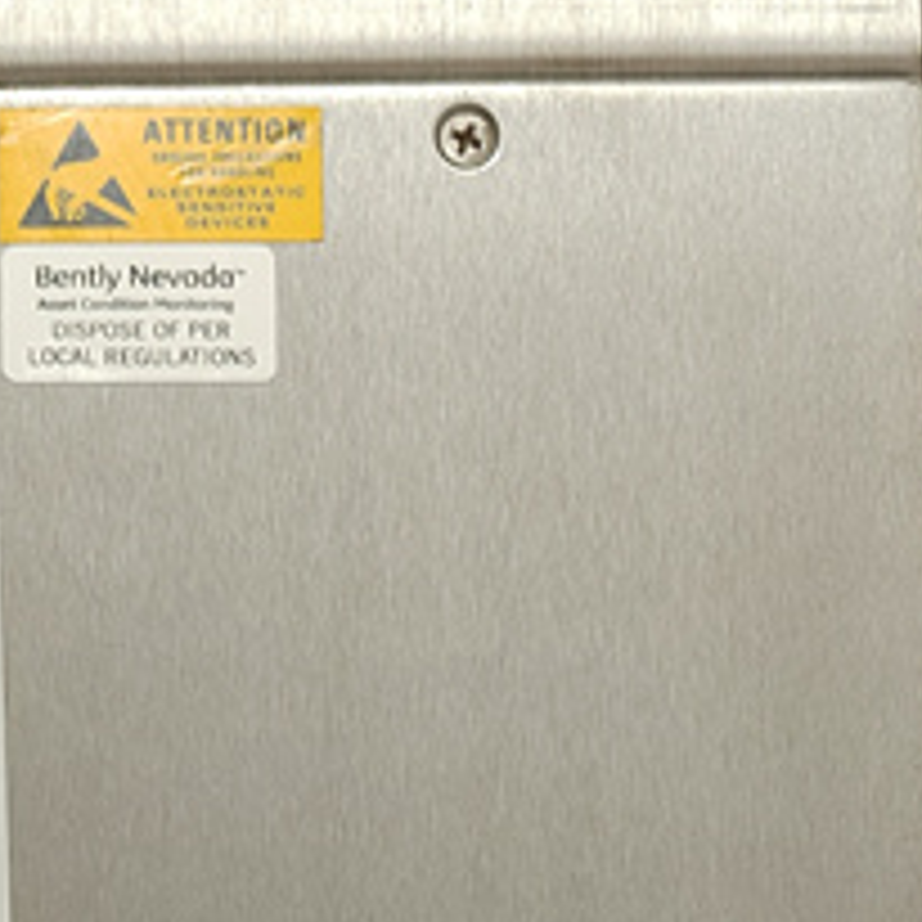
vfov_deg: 22.7
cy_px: 1255
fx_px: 1989
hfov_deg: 25.9
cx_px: 639
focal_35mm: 66
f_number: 1.9
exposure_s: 1/50
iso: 1300
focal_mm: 5.52
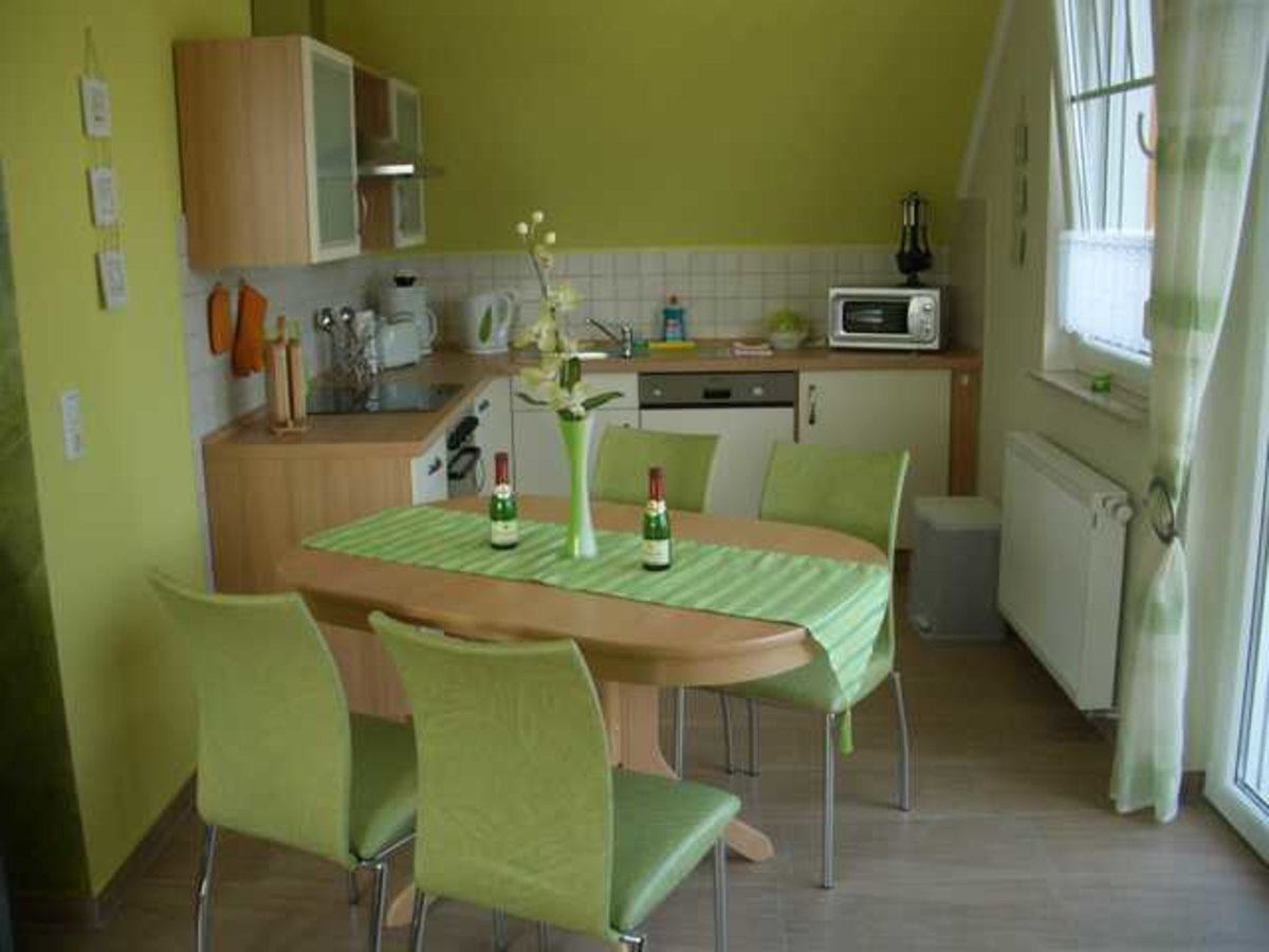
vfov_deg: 40.7
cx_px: 634
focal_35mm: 35
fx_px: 1283
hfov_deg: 52.6
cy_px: 476
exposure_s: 1/100
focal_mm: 5.8
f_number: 2.6
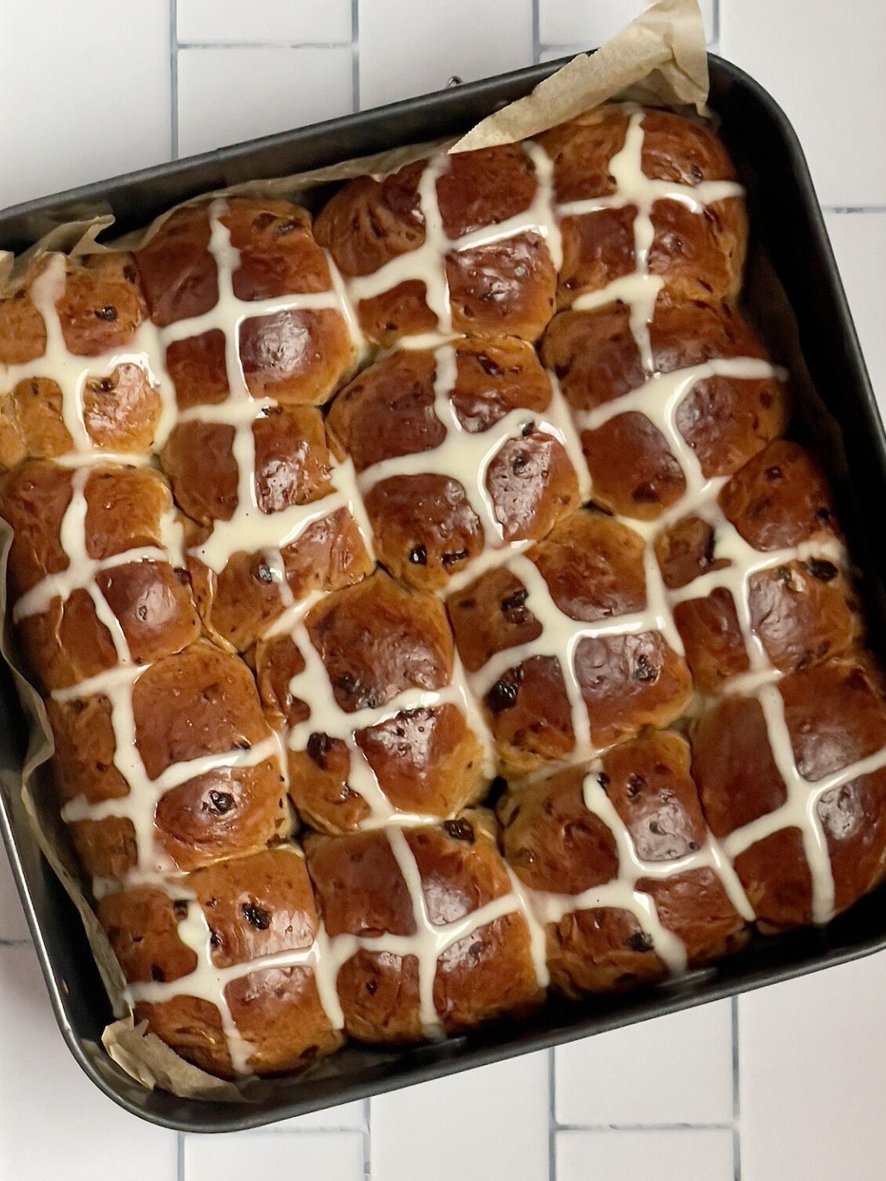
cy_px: 591
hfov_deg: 27.5
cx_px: 439
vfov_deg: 36.2
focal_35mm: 53
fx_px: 1809
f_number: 2
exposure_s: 1/56
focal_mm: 6
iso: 800
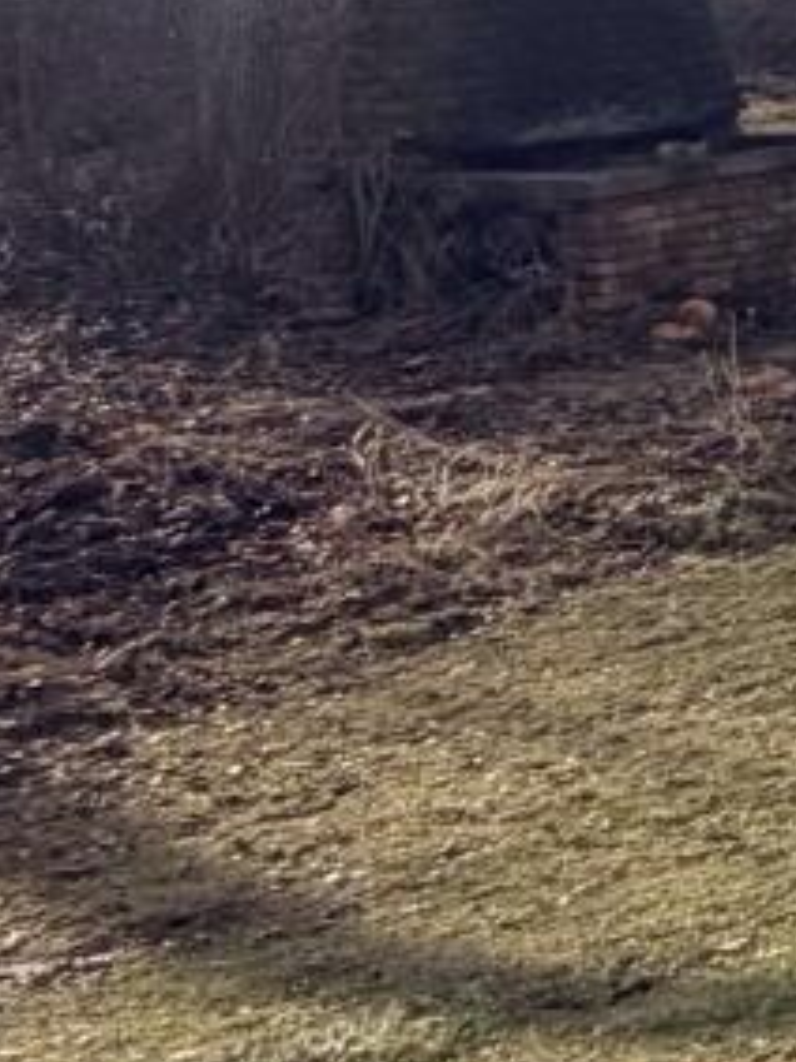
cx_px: 2681
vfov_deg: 19.4
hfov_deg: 9.6
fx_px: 3038
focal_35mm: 99
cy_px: 68
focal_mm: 2.22
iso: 32
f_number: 2.2
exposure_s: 1/770
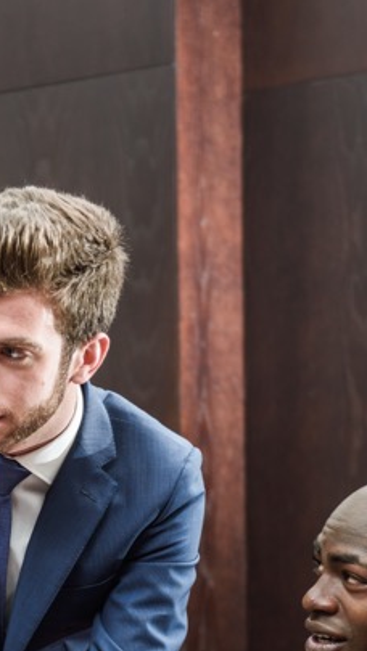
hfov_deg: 8.0
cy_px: 586
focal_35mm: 149
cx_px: -109
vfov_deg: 14.3
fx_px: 2576
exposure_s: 1/200
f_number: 2.8
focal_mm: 48
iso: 200
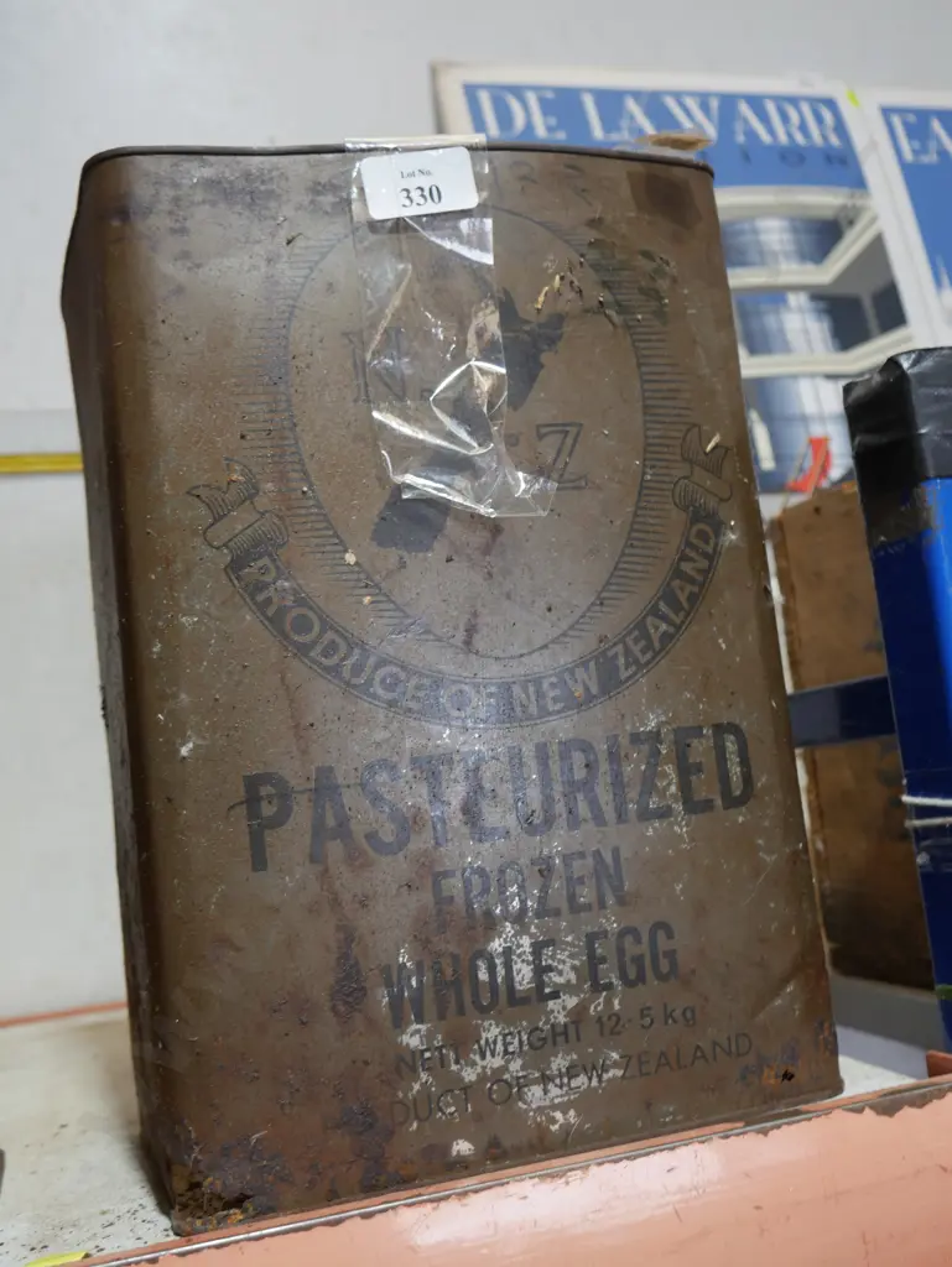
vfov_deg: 51.3
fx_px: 1319
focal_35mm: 36
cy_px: 634
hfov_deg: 39.7
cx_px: 476
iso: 400
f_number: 4
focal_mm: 18
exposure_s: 1/60
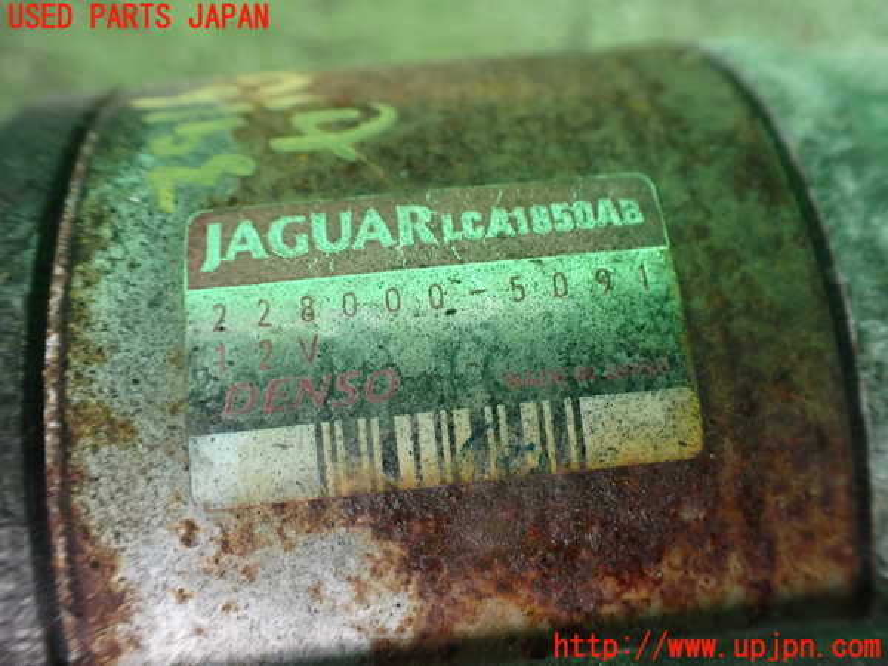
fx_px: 770
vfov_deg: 46.8
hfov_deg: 60.0
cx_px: 444
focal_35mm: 30
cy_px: 333
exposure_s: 1/40
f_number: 2.3
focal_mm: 5.4
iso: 800
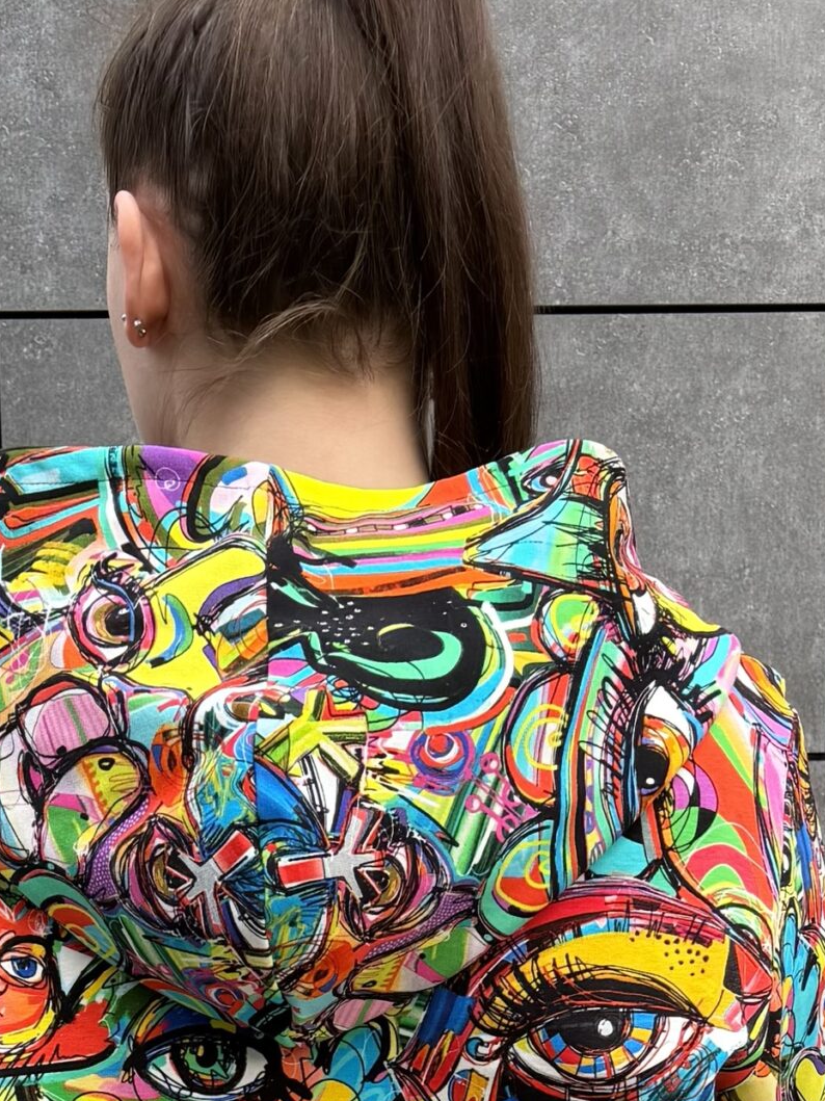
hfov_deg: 25.2
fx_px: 1843
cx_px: 339
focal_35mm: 58
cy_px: 995
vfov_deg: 31.6
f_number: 1.78
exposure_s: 1/379
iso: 80
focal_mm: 6.76
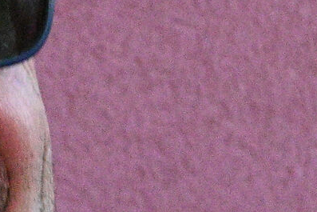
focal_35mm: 635
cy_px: 213
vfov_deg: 2.2
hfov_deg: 3.2
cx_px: -164
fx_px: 5593
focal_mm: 70
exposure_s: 1/125
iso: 9000
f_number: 11
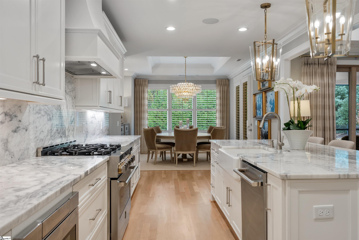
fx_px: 279
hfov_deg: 65.5
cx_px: 180
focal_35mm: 28
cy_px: 120
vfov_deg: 46.4
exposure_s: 1/6
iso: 250
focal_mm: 28
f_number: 8
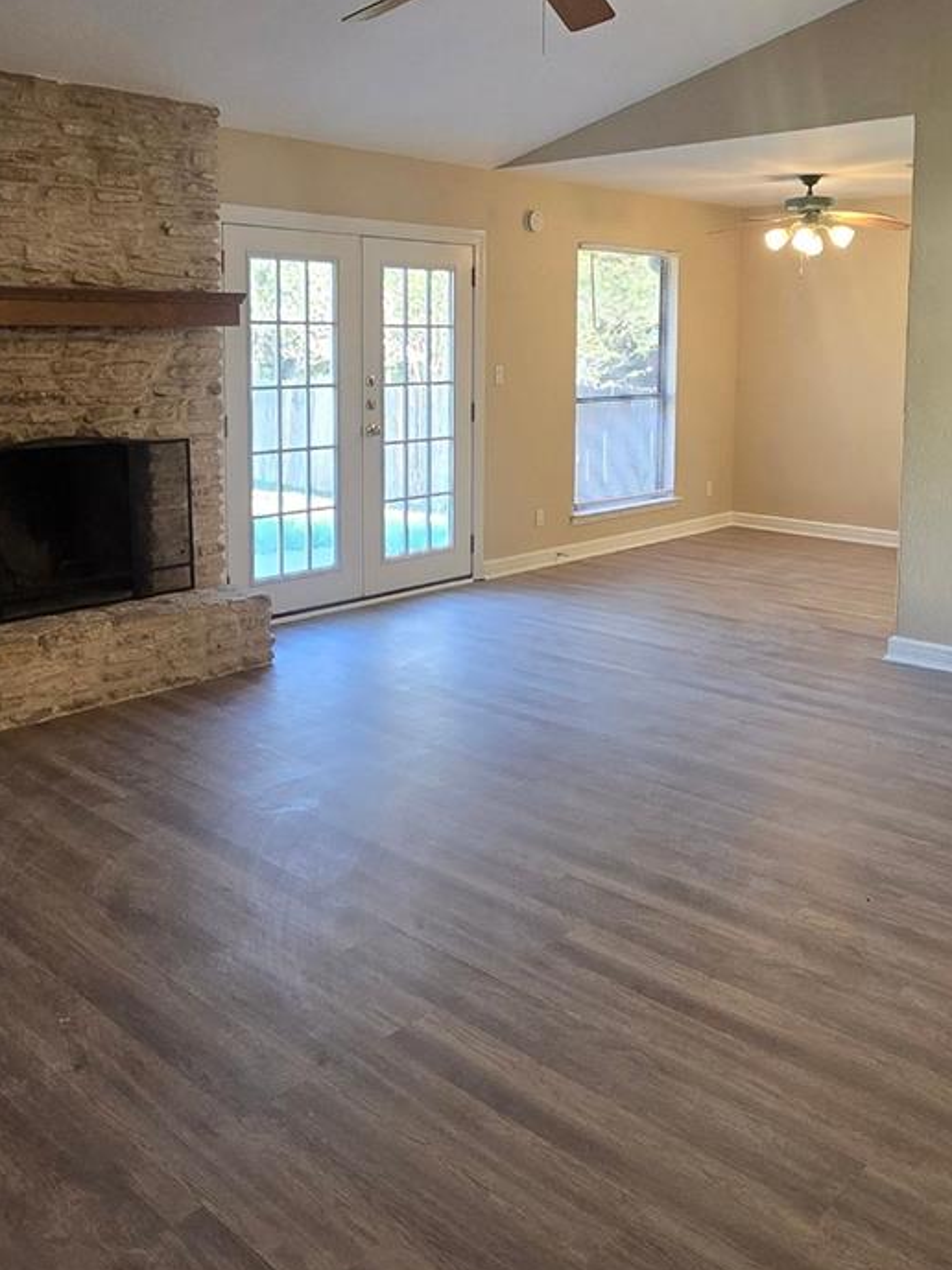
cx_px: 454
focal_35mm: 29
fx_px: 1064
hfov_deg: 48.2
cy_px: 466
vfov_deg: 60.8
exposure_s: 1/60
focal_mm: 2.2
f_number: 2.2
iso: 160
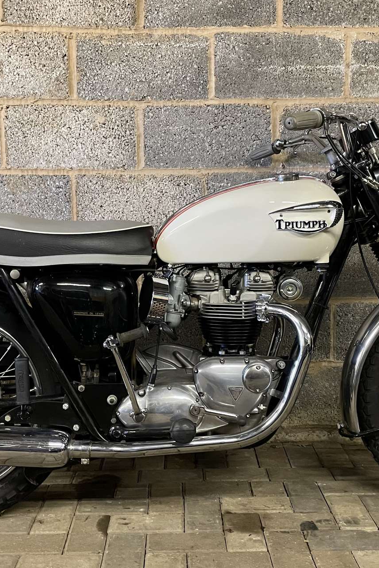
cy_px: 292
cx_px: 195
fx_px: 664
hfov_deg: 31.9
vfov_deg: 46.4
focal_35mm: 42
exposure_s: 1/33
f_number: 1.6
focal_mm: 4.2
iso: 400
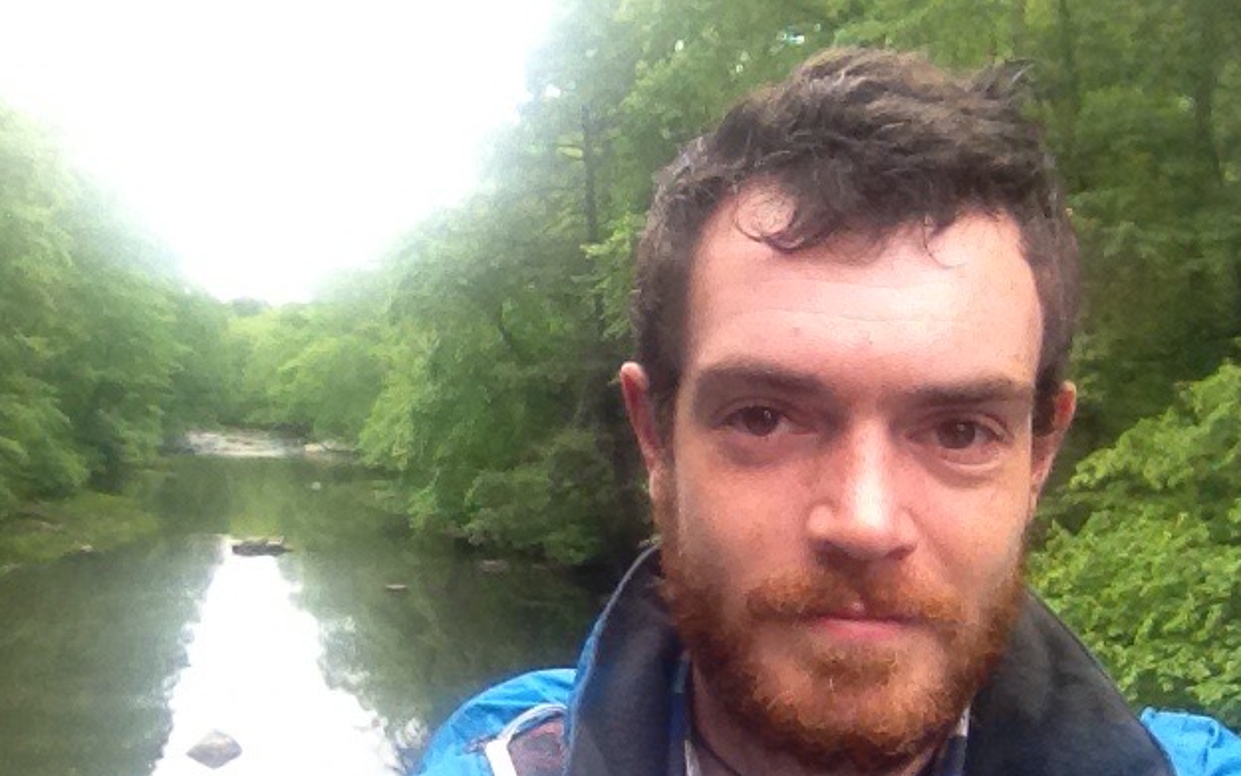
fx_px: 1286
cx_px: 620
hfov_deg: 51.5
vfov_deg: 33.5
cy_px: 474
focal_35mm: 38
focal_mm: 1.85
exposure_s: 1/181
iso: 125
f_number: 2.4
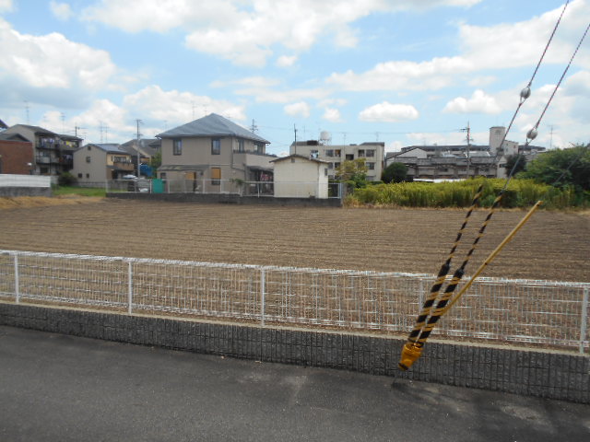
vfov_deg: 53.1
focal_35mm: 26
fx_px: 443
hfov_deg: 67.3
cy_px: 221
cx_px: 295
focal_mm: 4.6
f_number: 3.2
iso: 80
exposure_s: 1/800
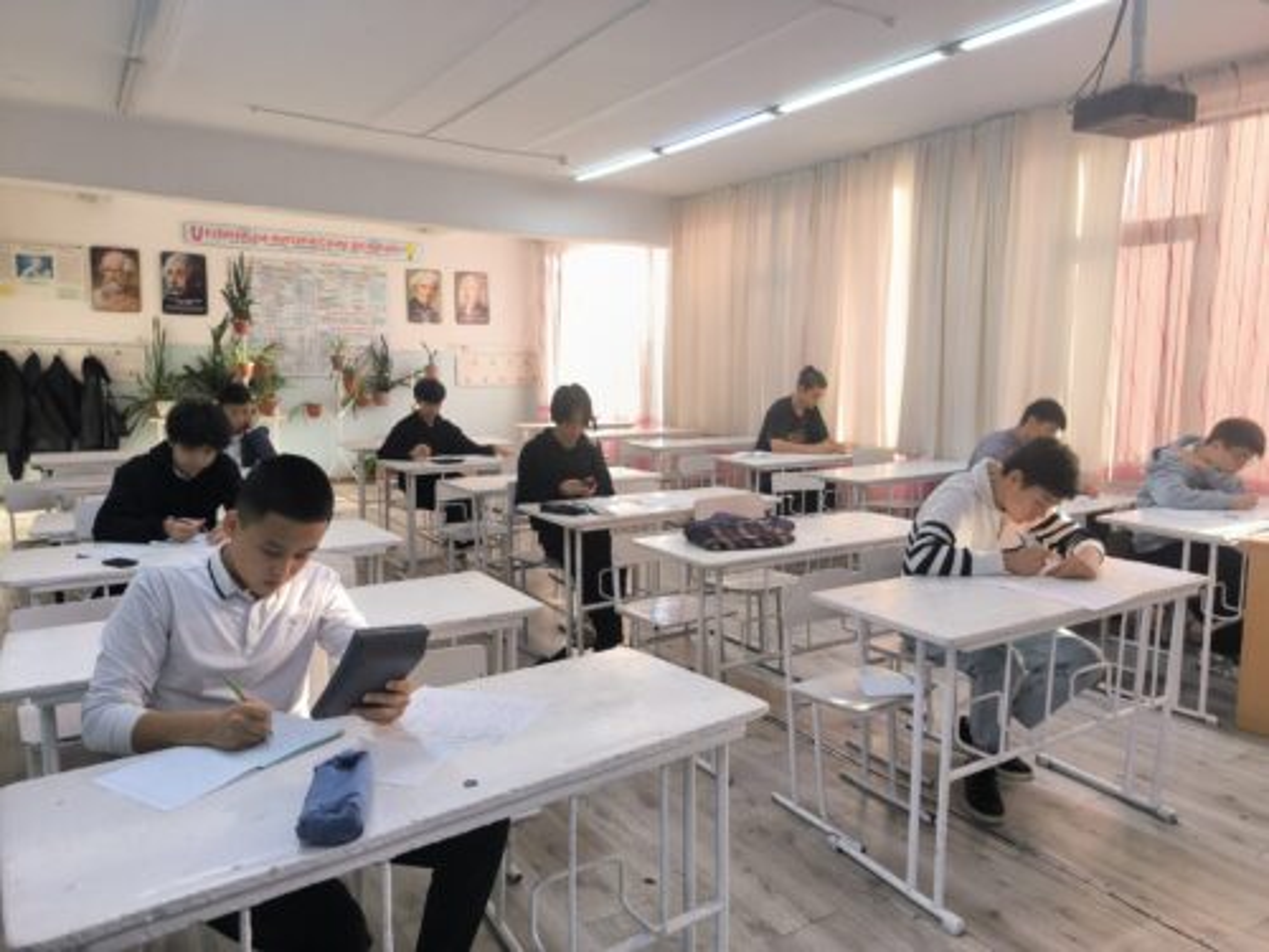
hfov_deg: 71.6
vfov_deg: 56.8
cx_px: 634
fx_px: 880
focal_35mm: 24
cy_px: 476
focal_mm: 5.24
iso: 188
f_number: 1.7
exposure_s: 1/100
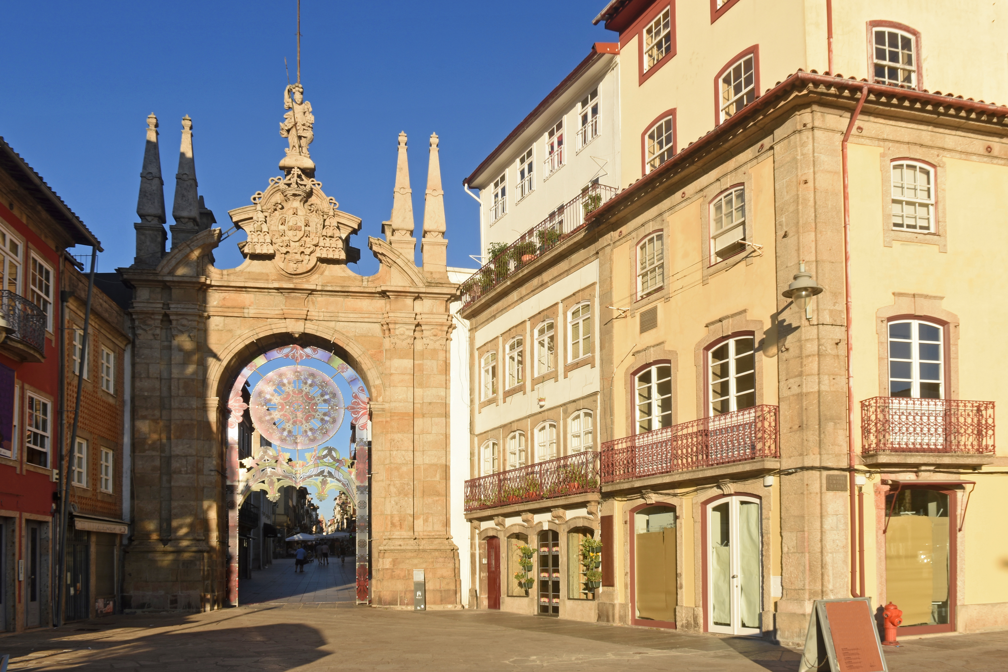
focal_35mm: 26
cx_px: 504
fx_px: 714
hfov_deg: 70.4
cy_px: 336
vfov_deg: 50.4
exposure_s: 1/80
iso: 100
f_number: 9
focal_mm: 17
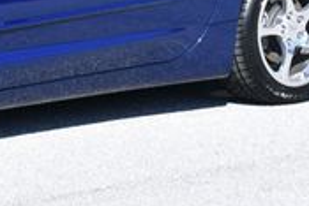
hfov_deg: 7.0
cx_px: -101
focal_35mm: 293
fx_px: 2517
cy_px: -130
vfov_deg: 4.7
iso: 160
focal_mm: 40
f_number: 8
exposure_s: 1/250
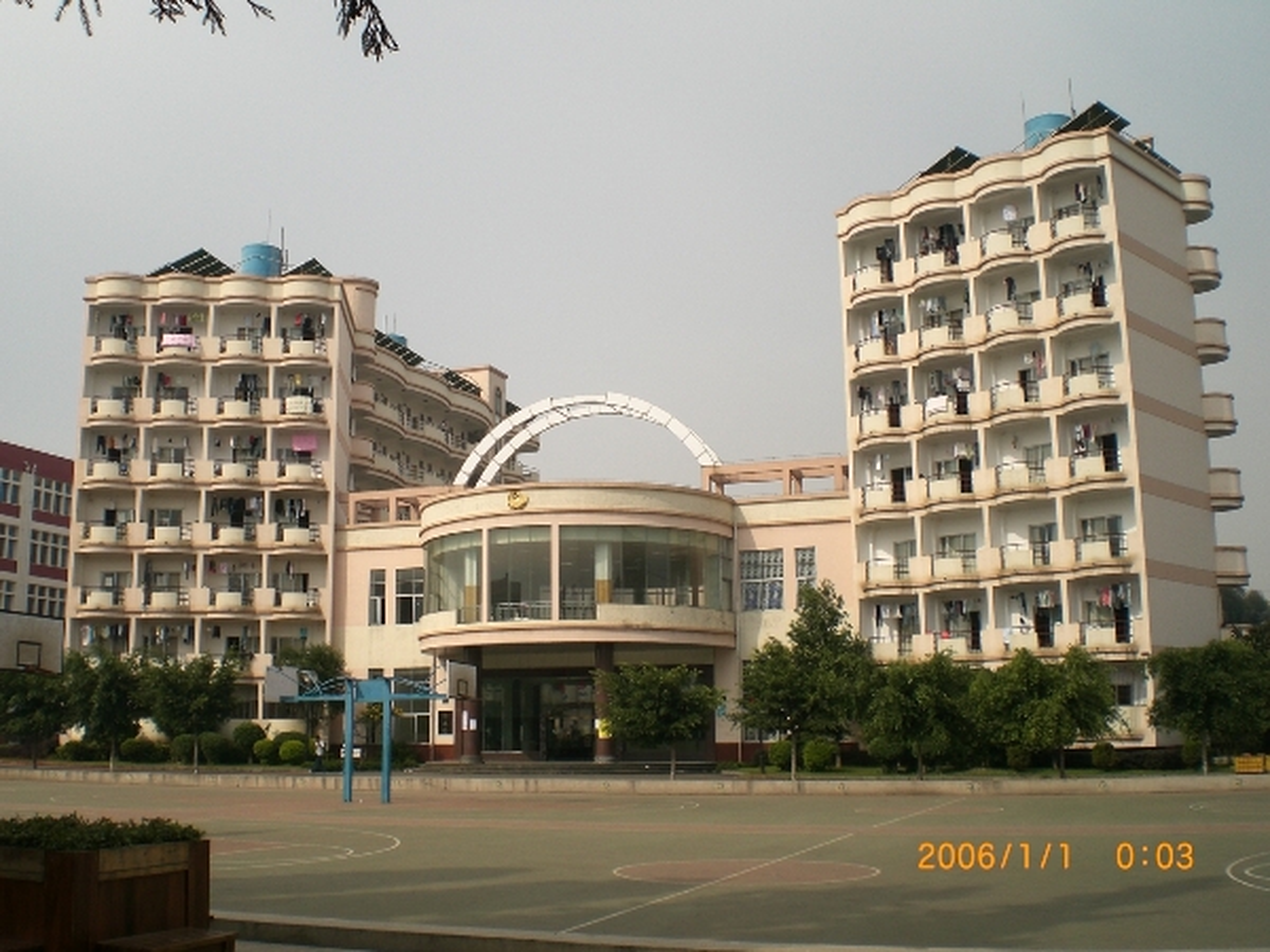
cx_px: 635
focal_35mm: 38
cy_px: 476
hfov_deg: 49.0
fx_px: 1394
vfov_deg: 37.7
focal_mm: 6.3
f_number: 4.4
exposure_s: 1/500
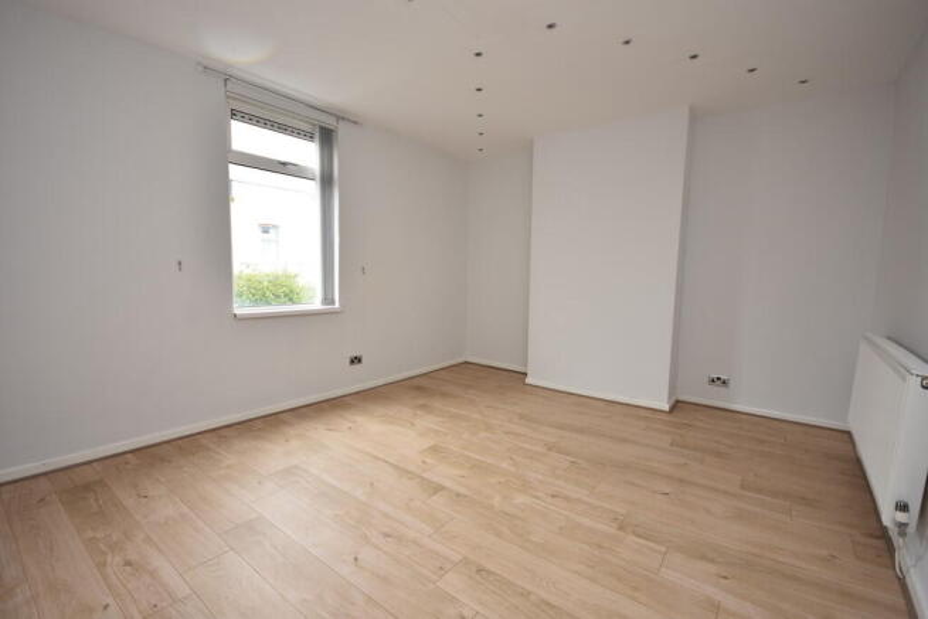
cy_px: 310
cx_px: 464
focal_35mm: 15
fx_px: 387
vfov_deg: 77.4
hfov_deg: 100.4
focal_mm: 10
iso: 200
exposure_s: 1/80
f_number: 4.5
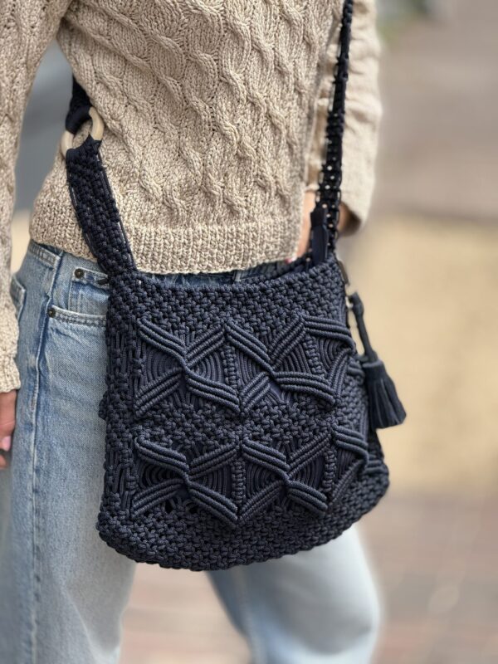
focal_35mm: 120
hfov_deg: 12.3
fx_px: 2302
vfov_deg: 16.4
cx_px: 249
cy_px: 332
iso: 50
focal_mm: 15.66
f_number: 2.8
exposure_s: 1/490
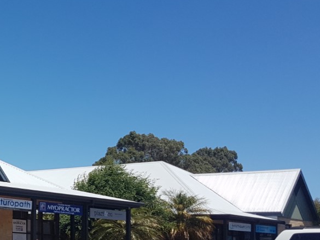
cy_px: 157
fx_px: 592
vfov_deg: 22.9
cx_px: -48
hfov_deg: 27.2
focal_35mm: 64
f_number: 1.7
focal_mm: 4.2
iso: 40
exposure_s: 1/2912
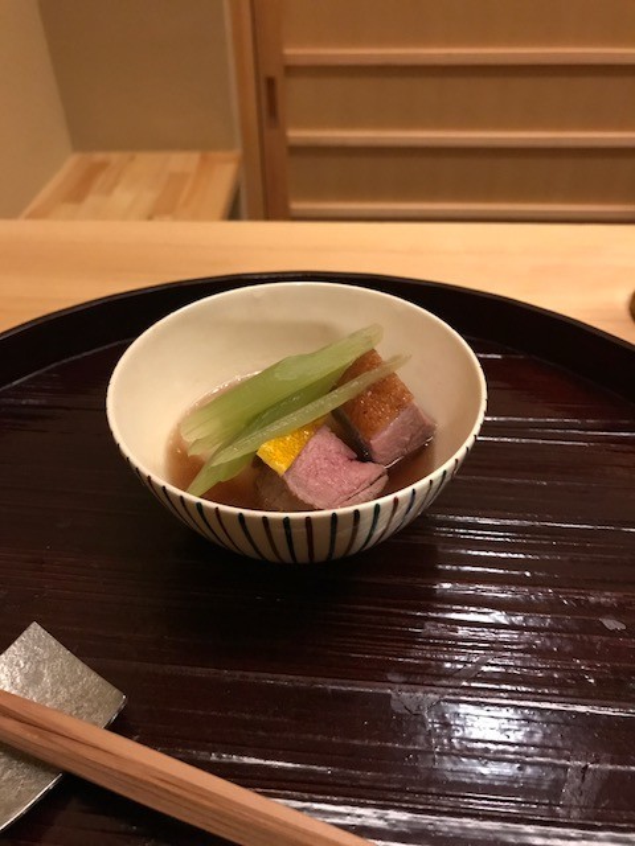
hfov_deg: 49.7
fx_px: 685
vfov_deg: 63.4
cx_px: 318
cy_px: 423
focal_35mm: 28
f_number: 1.8
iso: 100
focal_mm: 3.99
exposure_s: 1/5
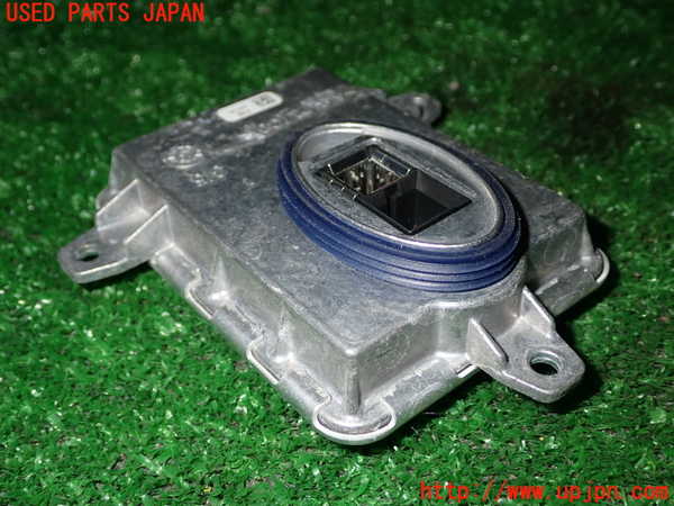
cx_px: 337
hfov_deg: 45.8
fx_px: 798
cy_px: 253
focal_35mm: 41
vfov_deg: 35.1
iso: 200
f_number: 8
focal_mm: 7.31
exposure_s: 1/40
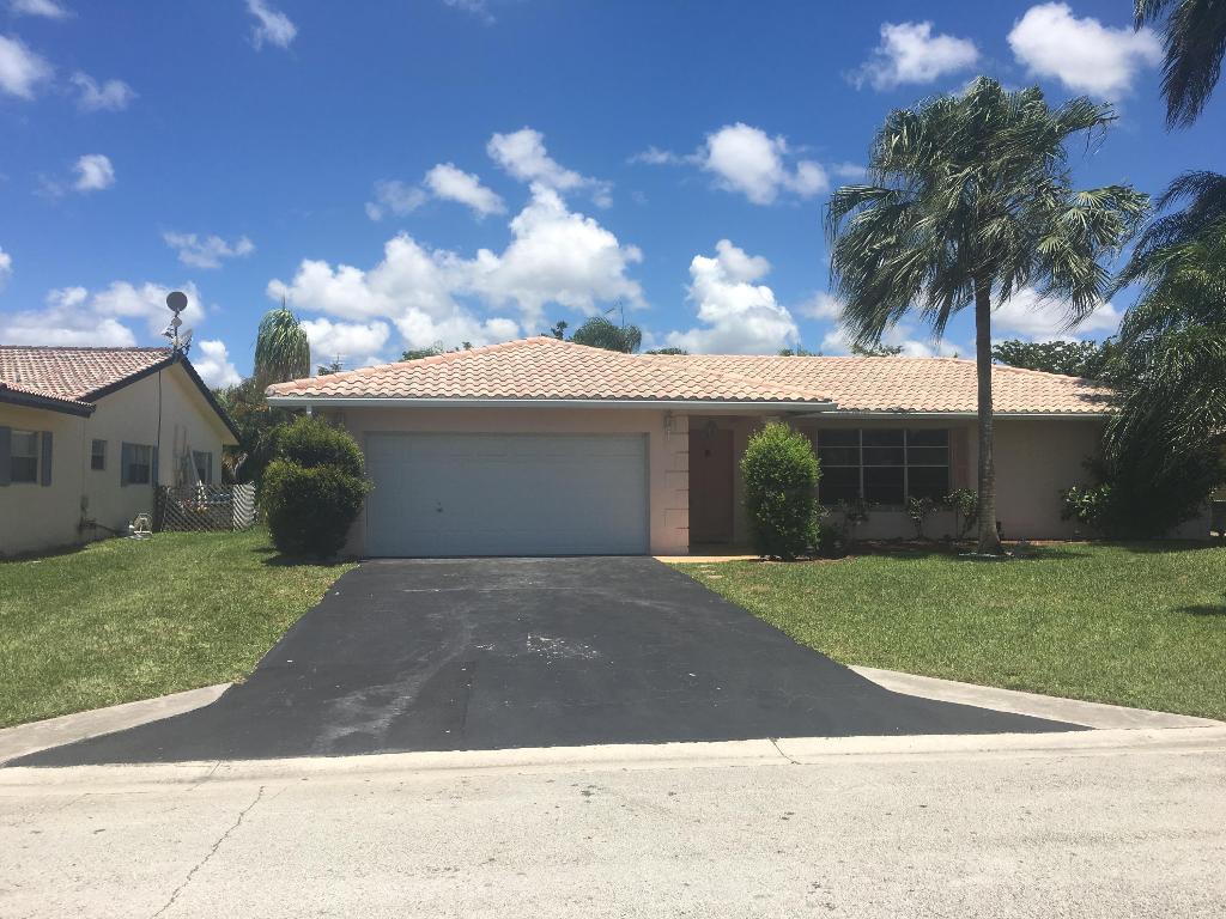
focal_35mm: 29
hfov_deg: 61.7
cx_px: 613
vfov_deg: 48.2
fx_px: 1027
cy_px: 460
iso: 25
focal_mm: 4.15
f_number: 2.2
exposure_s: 1/2024
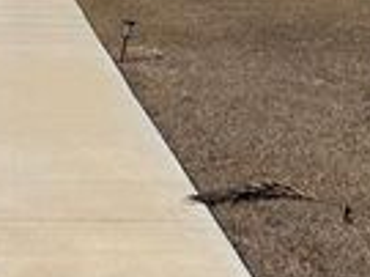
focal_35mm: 89
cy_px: 29
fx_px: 950
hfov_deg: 21.5
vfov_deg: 16.4
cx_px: 36
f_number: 1.78
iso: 80
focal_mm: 6.76
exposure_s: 1/10309
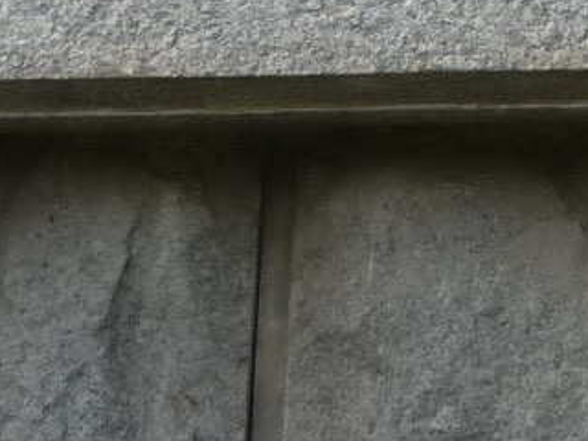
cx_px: 876
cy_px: -553
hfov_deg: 11.5
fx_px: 2803
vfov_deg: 8.4
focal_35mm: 165
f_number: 8
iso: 100
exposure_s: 1/125
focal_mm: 5.5
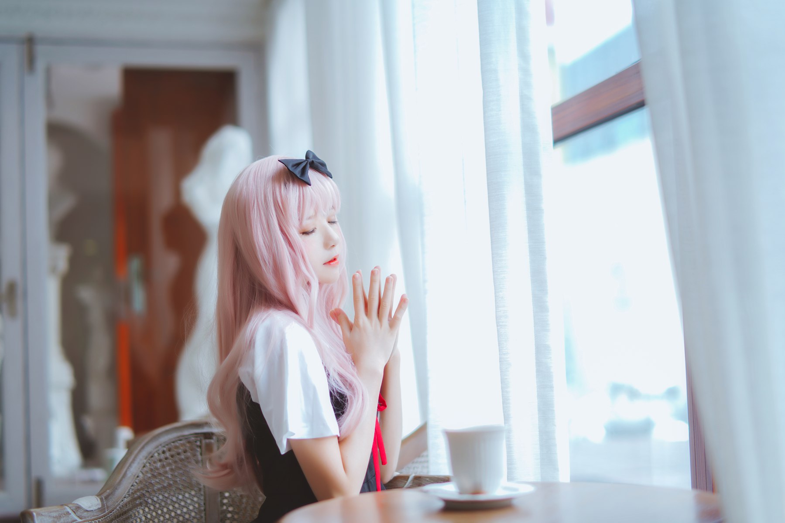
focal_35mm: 50
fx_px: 1090
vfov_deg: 27.0
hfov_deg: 39.6
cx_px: 392
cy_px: 262
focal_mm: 50
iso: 80
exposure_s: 1/320
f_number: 1.4
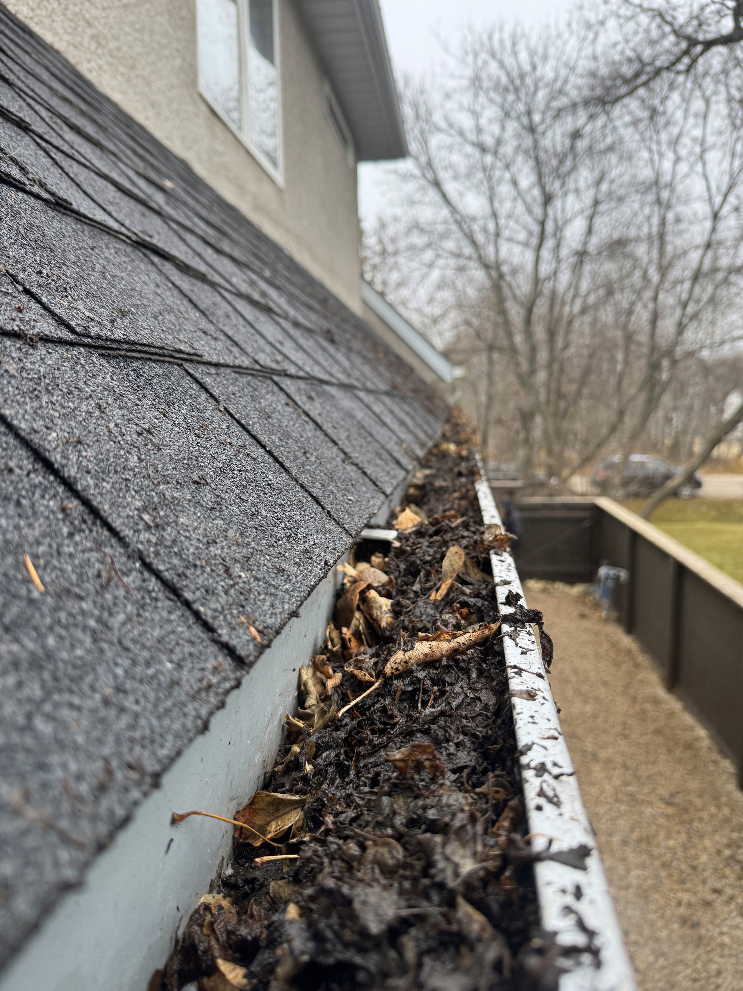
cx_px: 372
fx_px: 687
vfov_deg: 71.6
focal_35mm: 24
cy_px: 496
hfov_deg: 56.8
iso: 100
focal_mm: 6.76
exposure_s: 1/121
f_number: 1.78
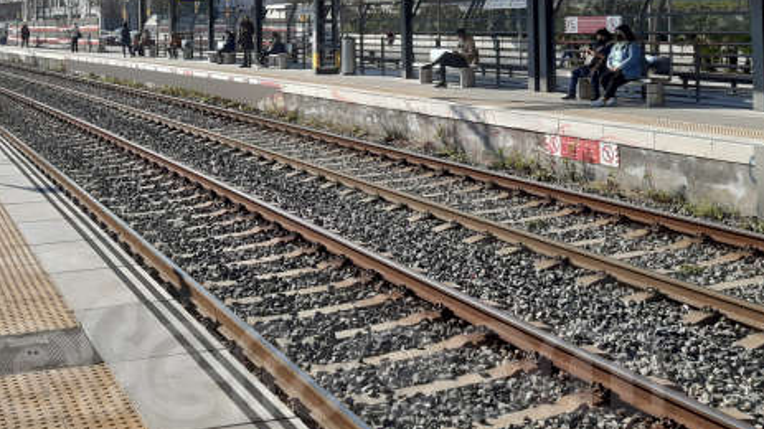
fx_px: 952
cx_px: 248
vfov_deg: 24.4
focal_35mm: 47
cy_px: 18
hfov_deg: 43.1
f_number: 1.7
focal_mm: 3.92
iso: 40
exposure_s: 1/2370
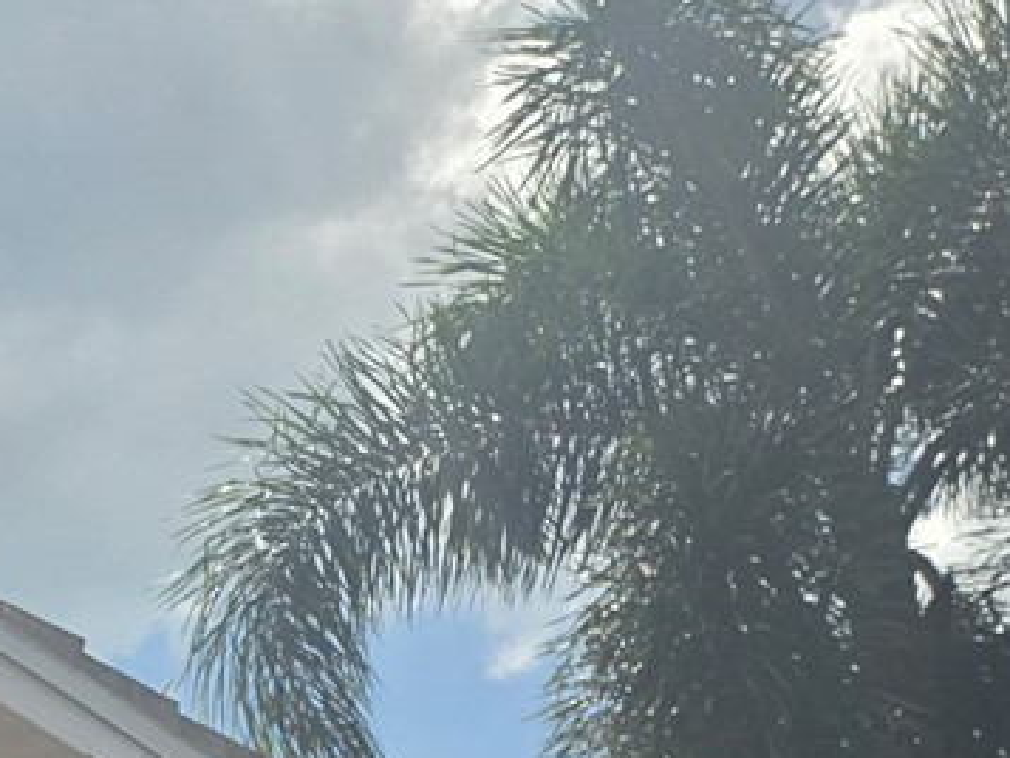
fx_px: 3006
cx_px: -973
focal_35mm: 103
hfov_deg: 15.5
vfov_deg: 12.4
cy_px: 1607
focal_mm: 5.4
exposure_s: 1/2339
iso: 25
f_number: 1.8
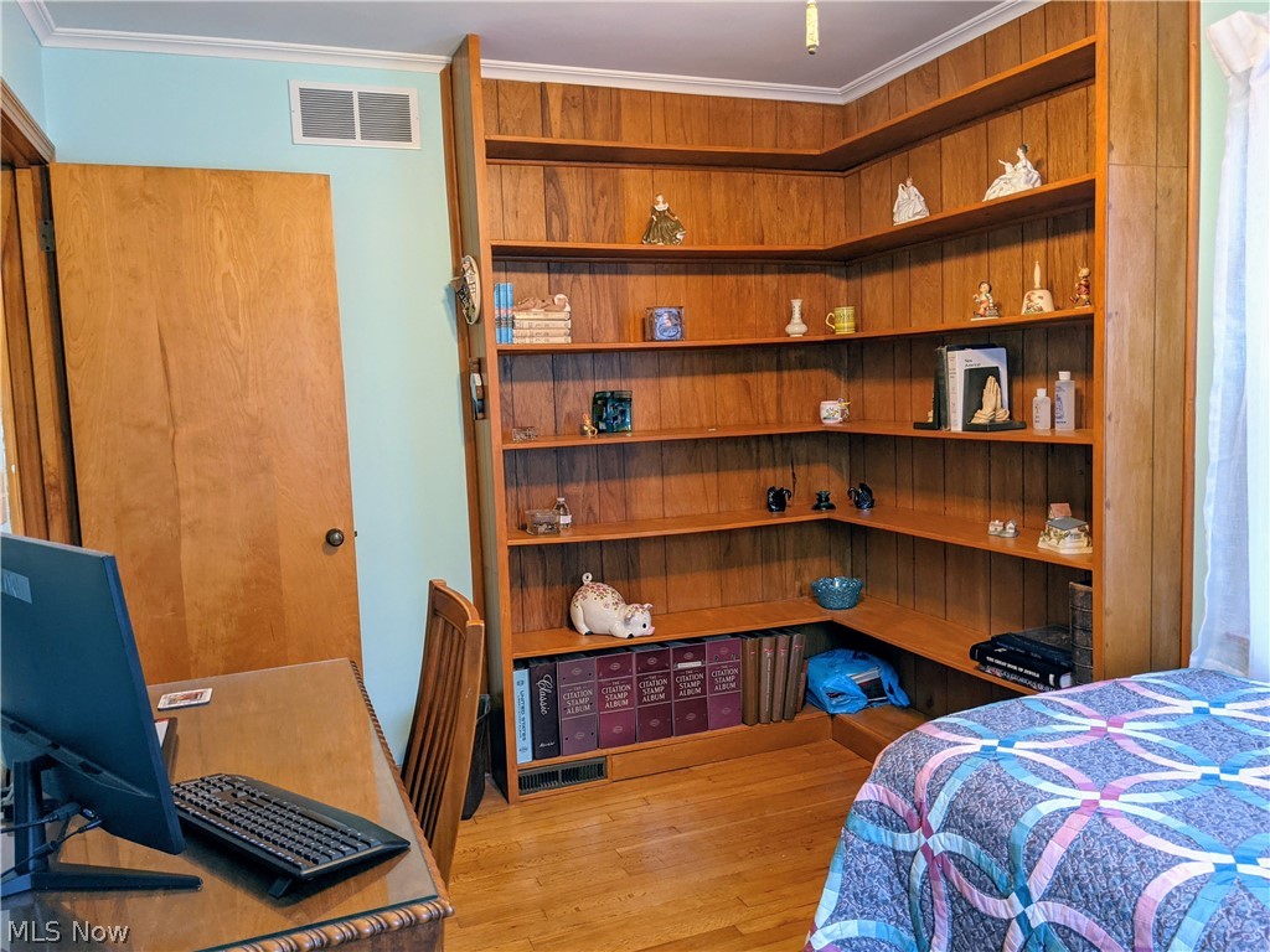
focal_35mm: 27
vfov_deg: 51.4
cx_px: 635
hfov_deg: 65.3
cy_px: 476
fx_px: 991
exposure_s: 1/23.8
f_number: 1.73
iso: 110
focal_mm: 4.38
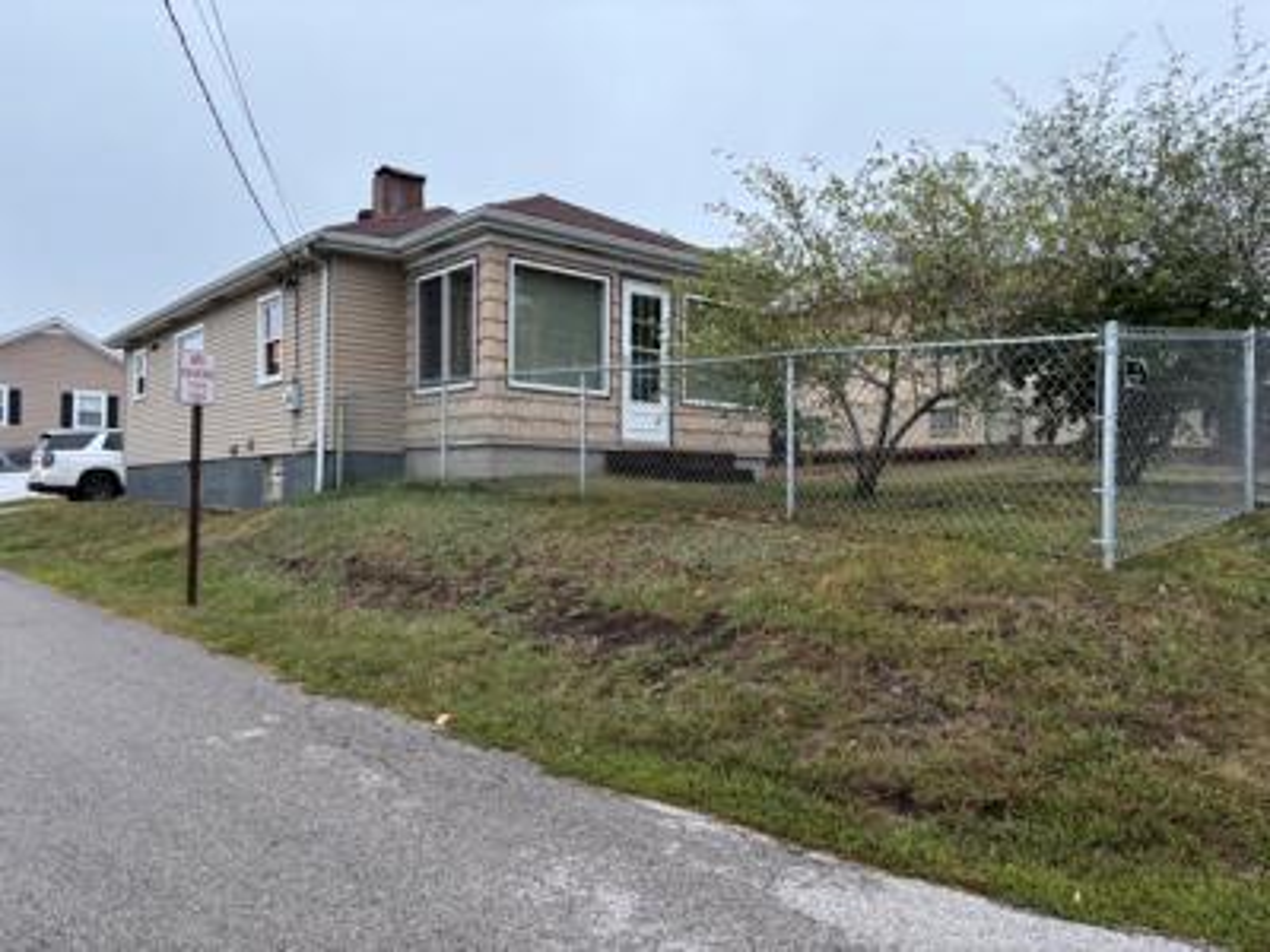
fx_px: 954
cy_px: 476
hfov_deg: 67.3
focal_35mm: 26
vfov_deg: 53.1
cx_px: 635
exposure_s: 1/60
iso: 160
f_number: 1.6
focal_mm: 5.96
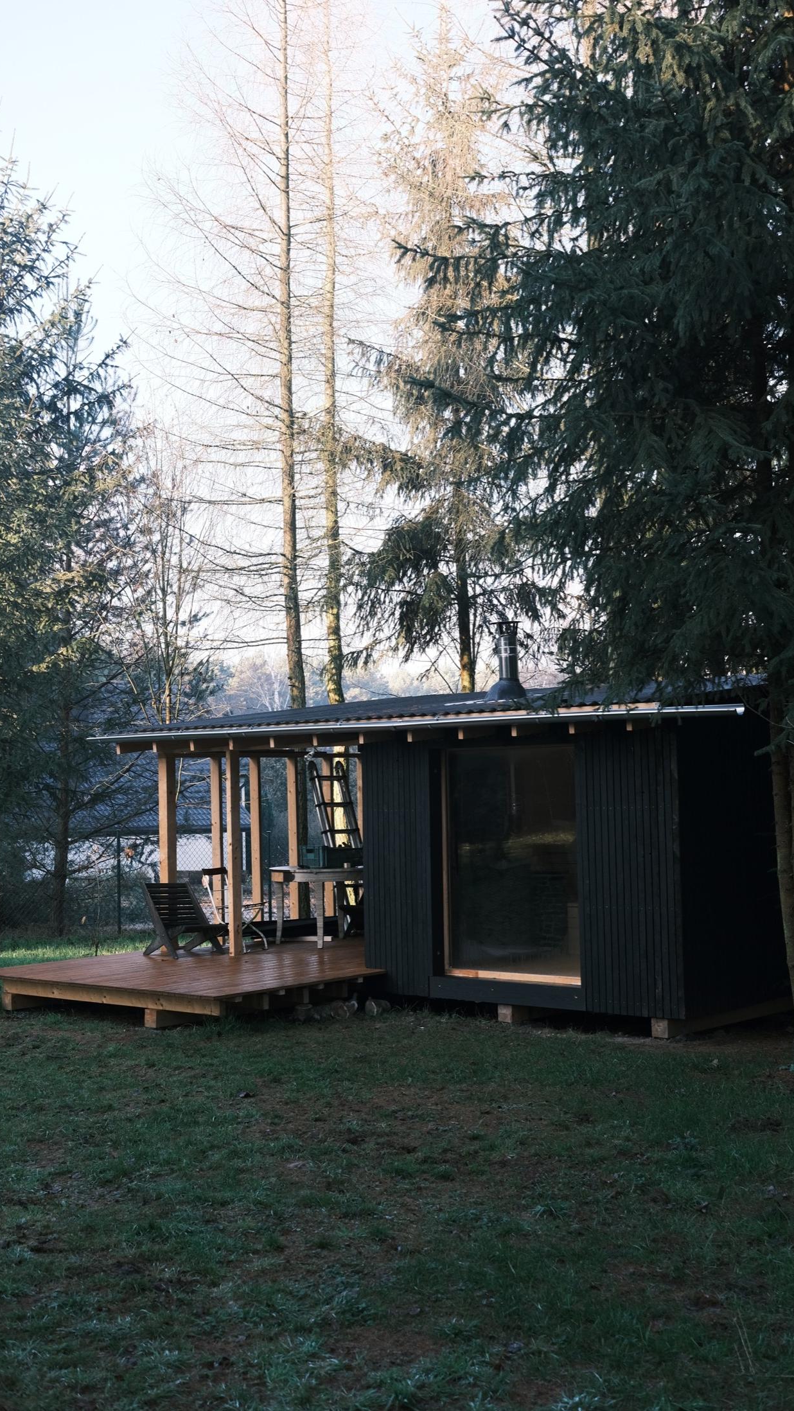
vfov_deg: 47.4
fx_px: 1609
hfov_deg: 27.7
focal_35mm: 43
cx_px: 436
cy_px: 706
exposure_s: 1/160
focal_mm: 27
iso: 400
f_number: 4.5
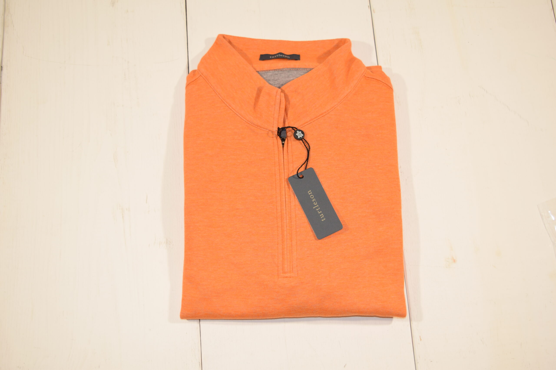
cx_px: 278
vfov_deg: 31.9
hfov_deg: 46.4
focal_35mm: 42
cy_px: 185
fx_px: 649
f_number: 4.5
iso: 100
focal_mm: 28
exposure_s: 1/100
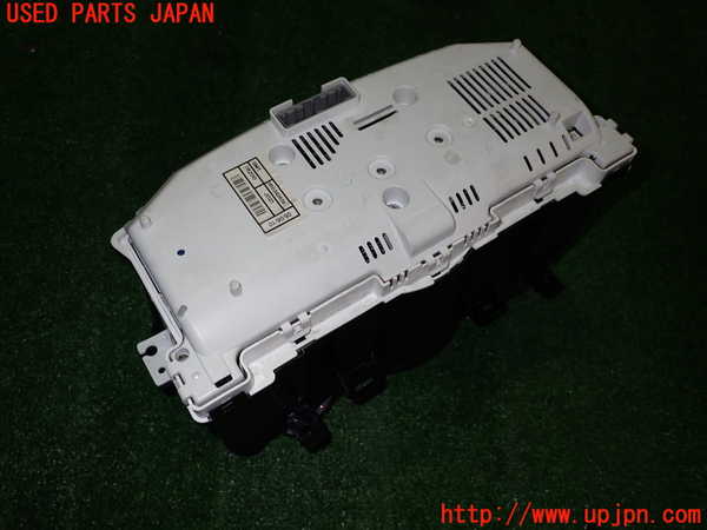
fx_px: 613
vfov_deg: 46.8
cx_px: 354
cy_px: 265
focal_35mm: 30
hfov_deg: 60.0
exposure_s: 1/30
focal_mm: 5.4
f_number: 6.3
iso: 200
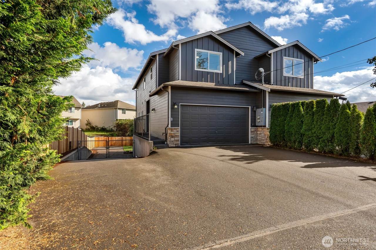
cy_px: 125
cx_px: 188
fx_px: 204
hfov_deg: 85.4
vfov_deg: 63.2
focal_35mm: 20
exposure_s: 1/400
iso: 400
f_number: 9
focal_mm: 19.5
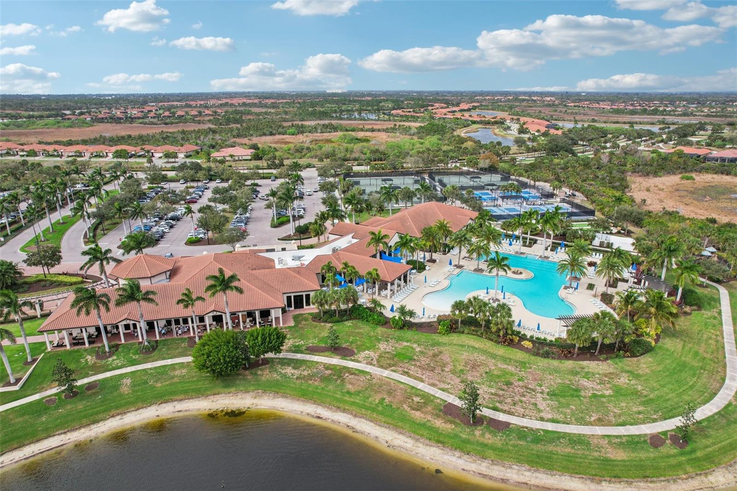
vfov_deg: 57.2
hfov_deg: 78.6
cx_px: 368
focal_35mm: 22
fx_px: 450
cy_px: 246
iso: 130
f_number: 2.8
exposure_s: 1/2000
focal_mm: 8.4
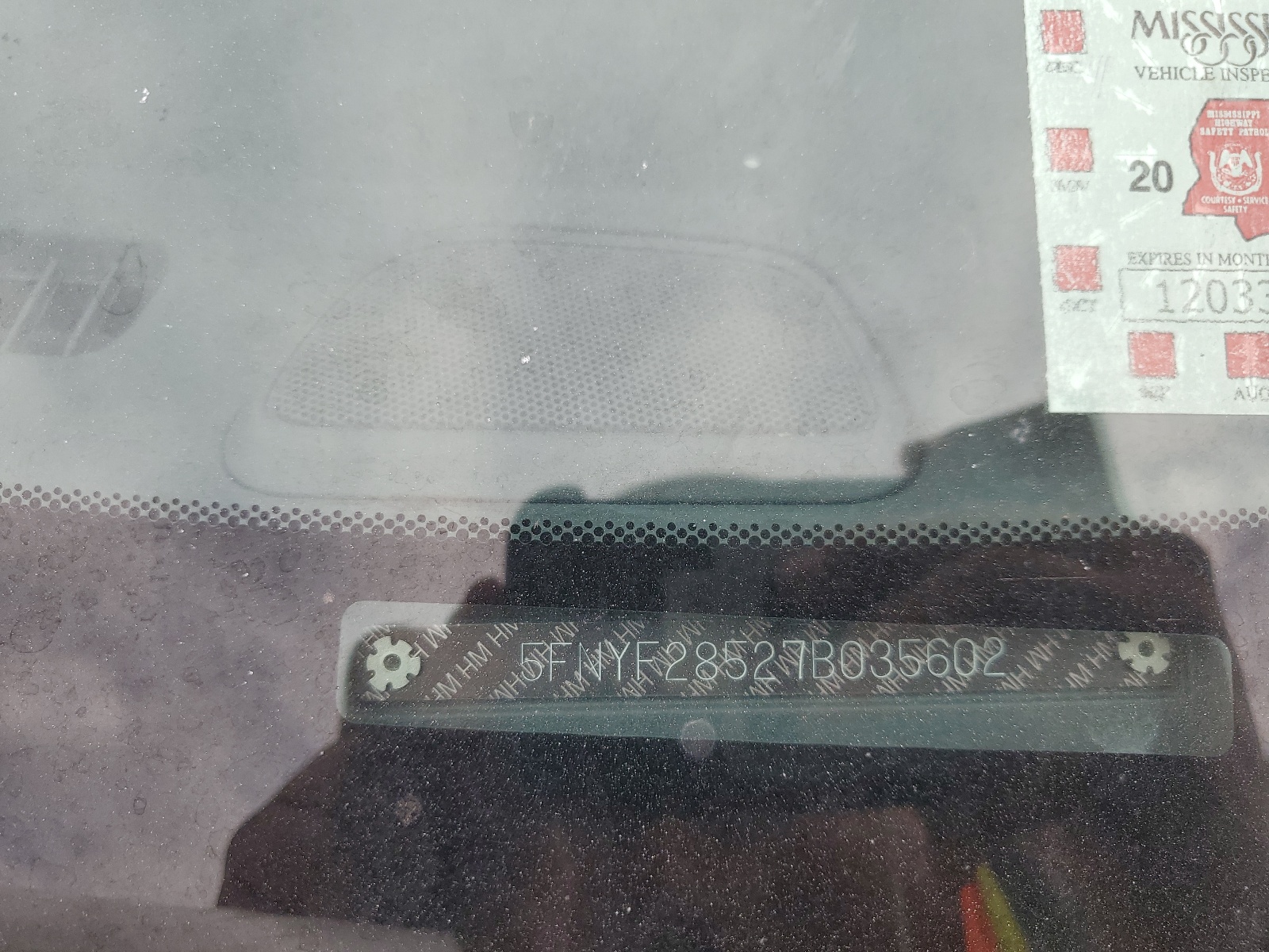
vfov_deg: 53.1
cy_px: 476
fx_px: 953
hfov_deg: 67.3
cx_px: 634
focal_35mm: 26
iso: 50
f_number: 1.5
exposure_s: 1/588
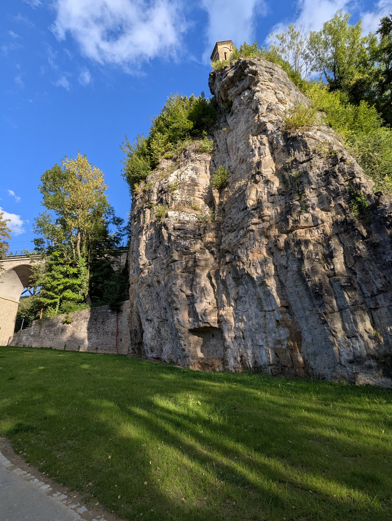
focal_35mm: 16
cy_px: 260
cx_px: 196
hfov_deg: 78.2
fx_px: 241
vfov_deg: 94.4
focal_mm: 2.35
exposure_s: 1/1021
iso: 66
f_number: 2.2
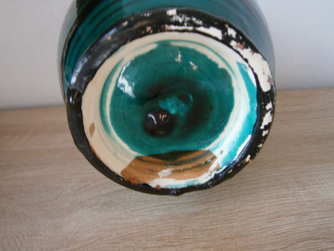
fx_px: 251
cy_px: 126
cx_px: 167
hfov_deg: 67.3
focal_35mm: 26
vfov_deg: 53.1
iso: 80
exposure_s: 1/50
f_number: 2.8
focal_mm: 4.7
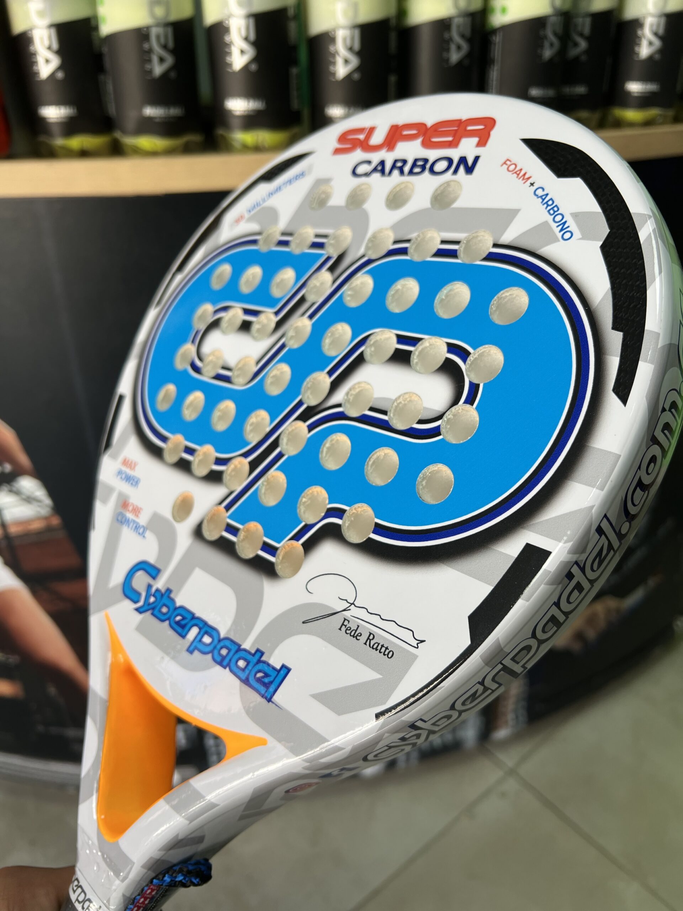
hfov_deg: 53.1
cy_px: 456
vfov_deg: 67.3
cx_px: 342
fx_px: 684
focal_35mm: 26
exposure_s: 1/169
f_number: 1.5
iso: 40
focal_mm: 5.7
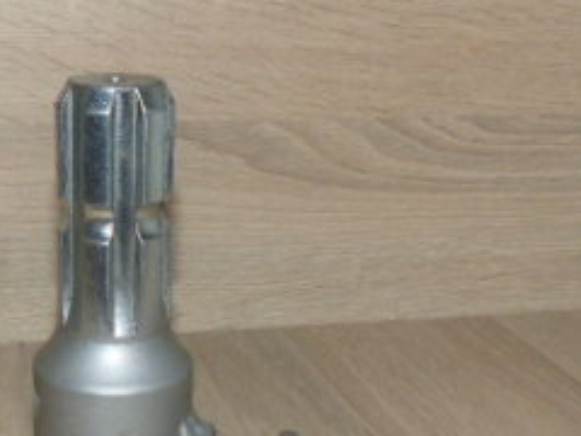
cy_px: 322
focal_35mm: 65
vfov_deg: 22.4
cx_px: 138
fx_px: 1091
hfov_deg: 29.3
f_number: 2.8
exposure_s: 1/125
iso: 200
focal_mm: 4.5
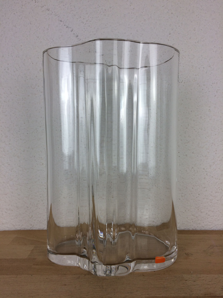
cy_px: 149
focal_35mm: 29
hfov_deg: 48.2
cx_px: 112
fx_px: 249
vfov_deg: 61.7
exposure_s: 1/113
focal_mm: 4.15
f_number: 2.2
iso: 32
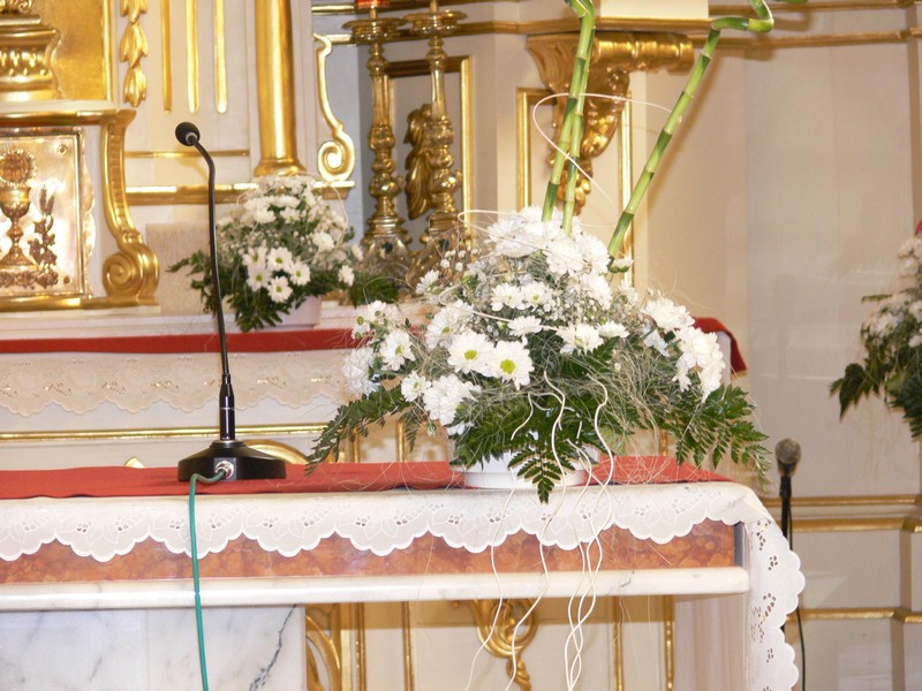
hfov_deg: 11.5
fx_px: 4581
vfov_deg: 8.6
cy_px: 346
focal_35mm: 172
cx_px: 461
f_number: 3.6
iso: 250
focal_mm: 36.3
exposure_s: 1/30
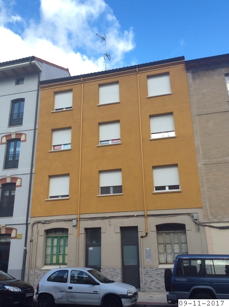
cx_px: 114
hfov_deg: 42.8
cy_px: 154
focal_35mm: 33
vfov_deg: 55.4
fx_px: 292
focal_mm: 3.3
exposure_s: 1/302
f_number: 2.4
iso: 32
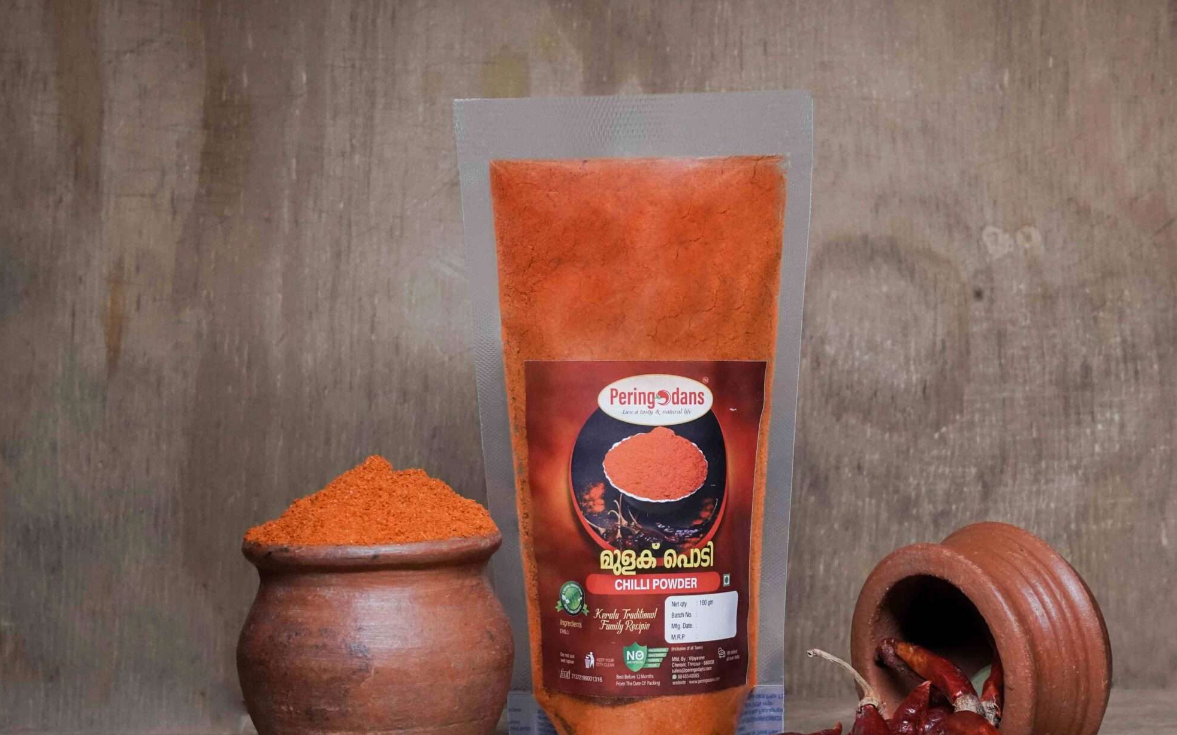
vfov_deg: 14.1
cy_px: 405
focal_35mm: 93
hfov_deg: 22.3
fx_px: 2983
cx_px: 617
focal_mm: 70
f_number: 13
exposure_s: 1/500
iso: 4000
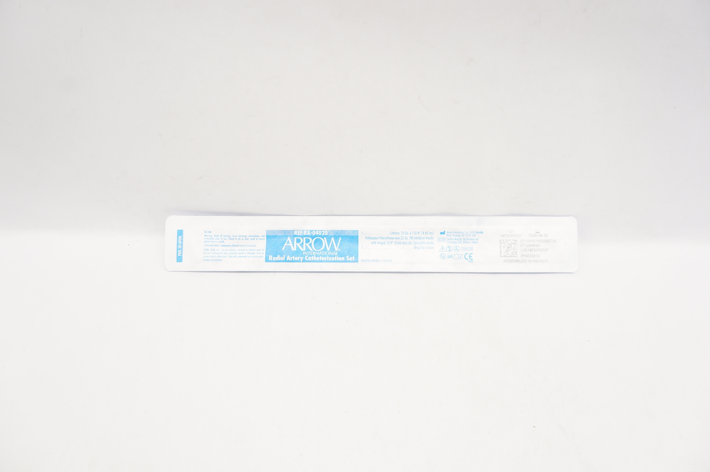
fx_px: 532
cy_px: 236
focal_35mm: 27
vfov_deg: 47.8
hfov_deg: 67.4
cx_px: 355
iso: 400
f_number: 6.3
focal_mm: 18
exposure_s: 1/50
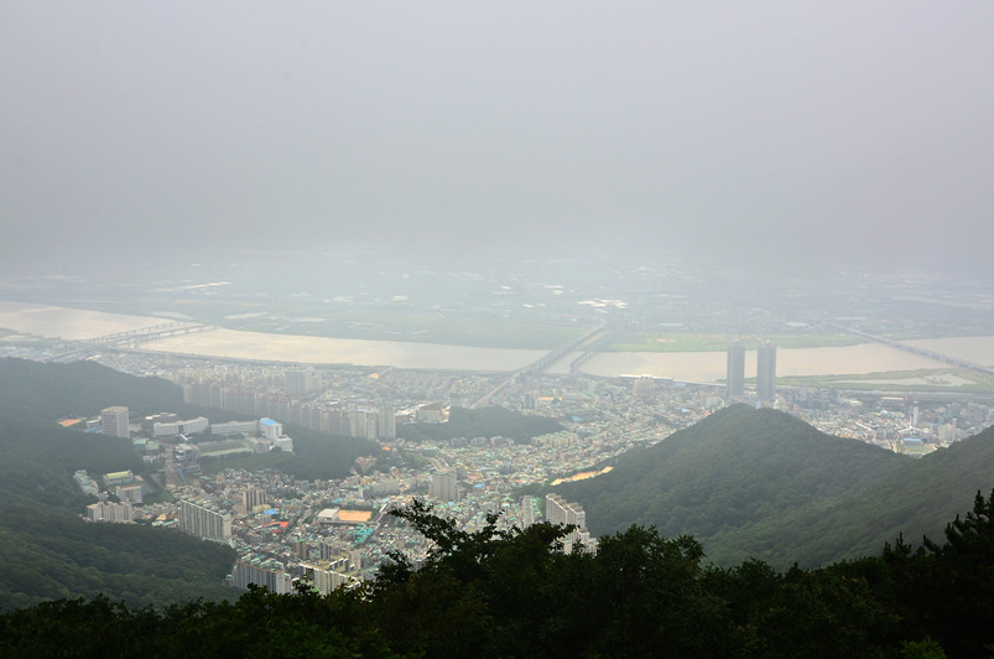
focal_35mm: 37
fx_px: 1020
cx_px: 522
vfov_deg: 35.8
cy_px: 321
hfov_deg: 52.0
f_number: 13
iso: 100
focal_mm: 22
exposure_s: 1/100
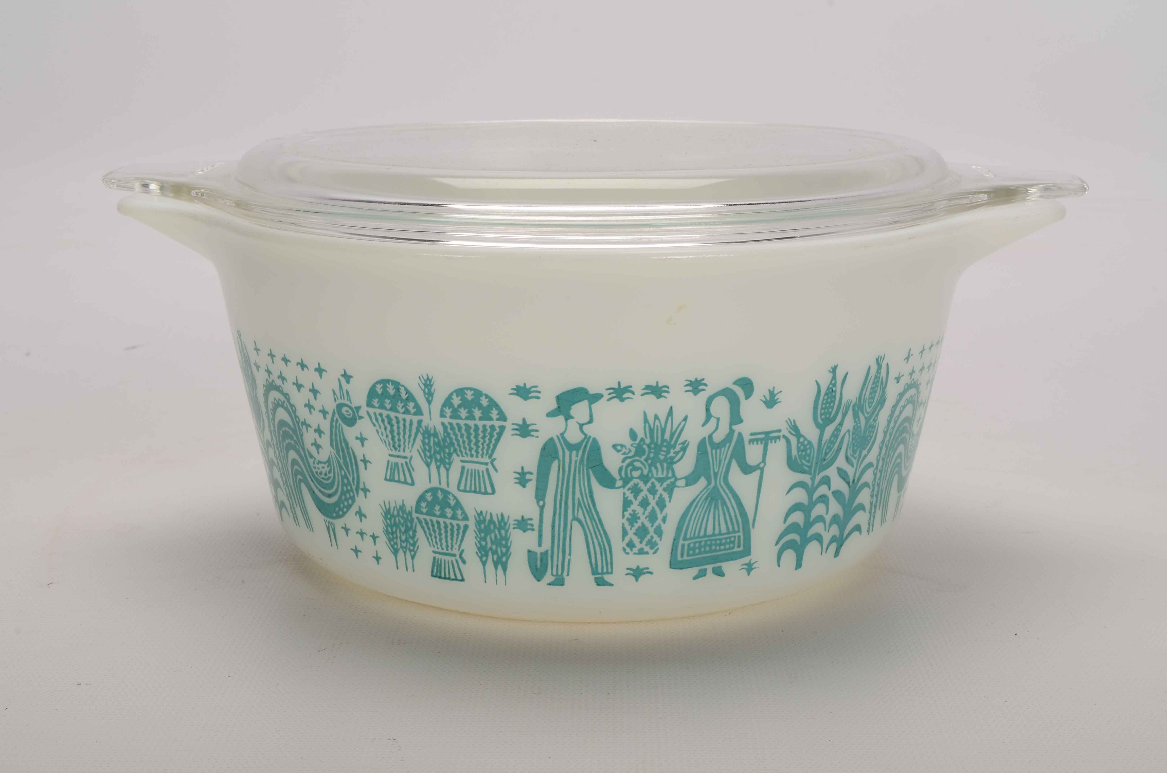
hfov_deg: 35.1
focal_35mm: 57
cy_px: 386
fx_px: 1844
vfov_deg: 23.7
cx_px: 584
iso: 100
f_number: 22
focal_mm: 38
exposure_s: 1/160
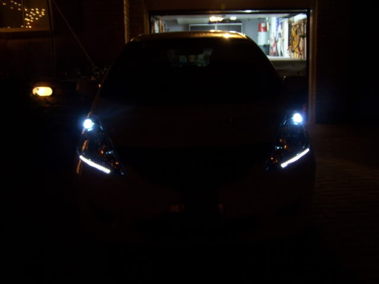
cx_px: 190
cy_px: 142
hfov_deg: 49.0
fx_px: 416
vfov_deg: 37.7
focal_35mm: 38
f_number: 2.8
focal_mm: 6.3
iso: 140
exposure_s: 1/8
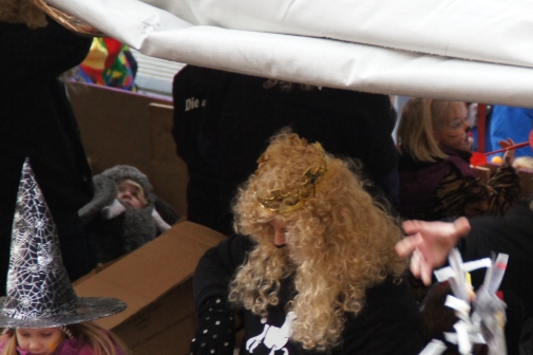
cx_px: 467
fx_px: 5340
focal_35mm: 361
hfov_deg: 5.7
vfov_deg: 3.8
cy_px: 208
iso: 1600
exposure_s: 1/160
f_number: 6.3
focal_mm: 135
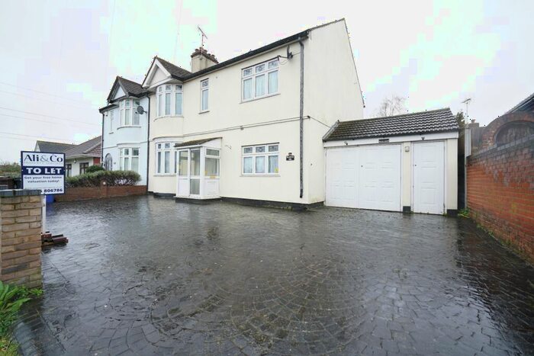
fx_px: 237
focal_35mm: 16
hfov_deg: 96.7
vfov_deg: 73.8
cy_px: 178
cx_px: 267
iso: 200
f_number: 4
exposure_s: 1/160
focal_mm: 16
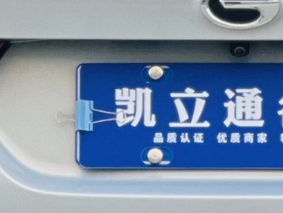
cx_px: 228
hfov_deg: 4.4
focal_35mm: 450
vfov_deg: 3.3
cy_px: 119
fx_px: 3680
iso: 25
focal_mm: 9
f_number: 2.8
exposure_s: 1/189
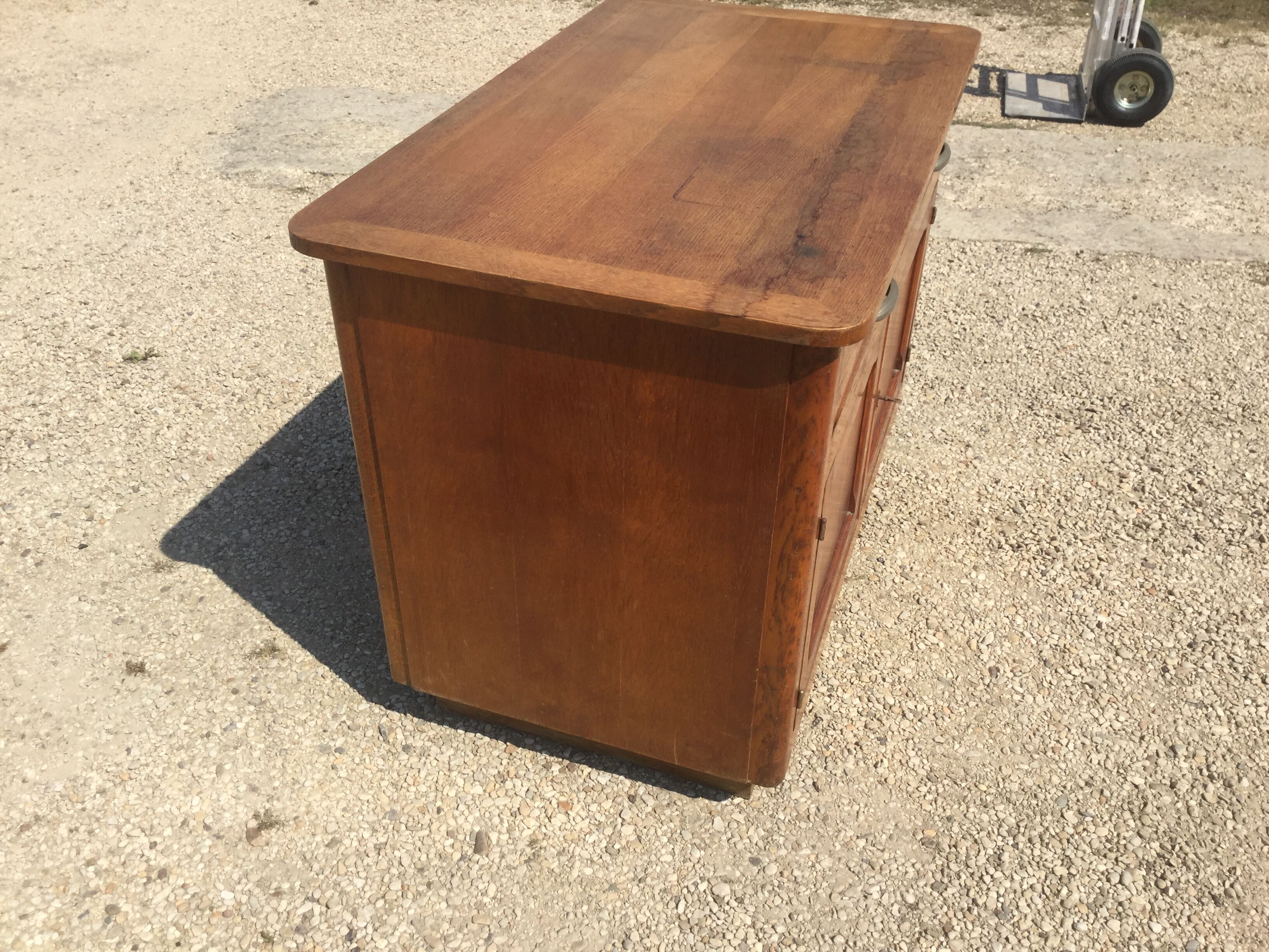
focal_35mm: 31
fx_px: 1136
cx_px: 634
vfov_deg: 45.4
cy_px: 476
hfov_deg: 58.4
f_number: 2.4
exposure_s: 1/1404
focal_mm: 3.3
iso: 25
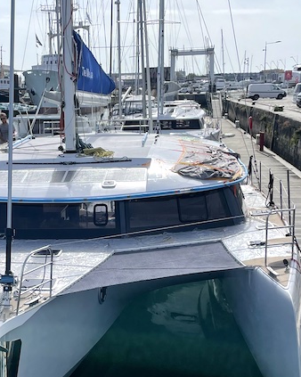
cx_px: 26
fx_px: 468
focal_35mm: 42
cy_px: 211
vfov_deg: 43.8
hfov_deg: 33.6
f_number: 1.6
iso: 32
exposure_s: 1/5556
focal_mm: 4.2
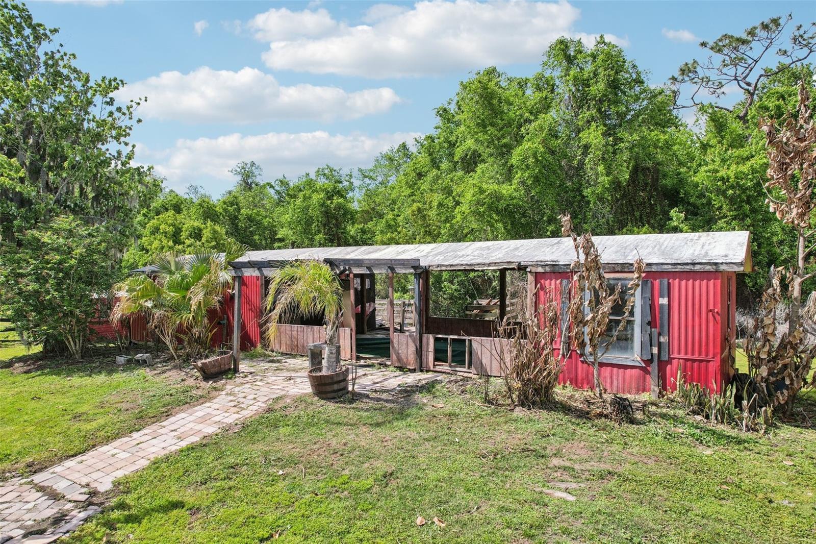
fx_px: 499
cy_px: 272
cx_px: 408
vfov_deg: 57.2
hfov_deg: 78.6
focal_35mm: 22
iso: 100
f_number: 2.8
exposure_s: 1/2000
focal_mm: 8.4
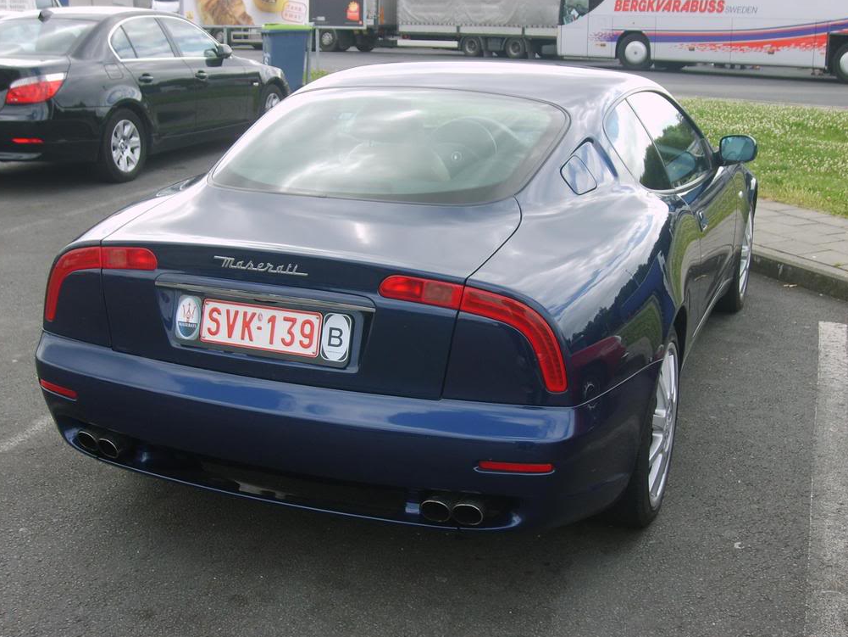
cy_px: 323
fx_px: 1078
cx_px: 424
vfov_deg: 32.9
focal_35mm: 44
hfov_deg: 42.9
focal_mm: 7.2
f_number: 3
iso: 50
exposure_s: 1/250
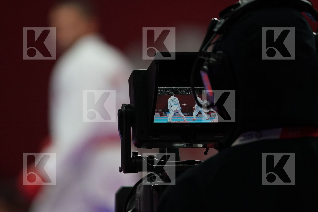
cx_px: 159
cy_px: 106
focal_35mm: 420
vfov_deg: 3.3
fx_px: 3710
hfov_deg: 4.9
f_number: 4
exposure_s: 1/1000
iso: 2500
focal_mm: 280
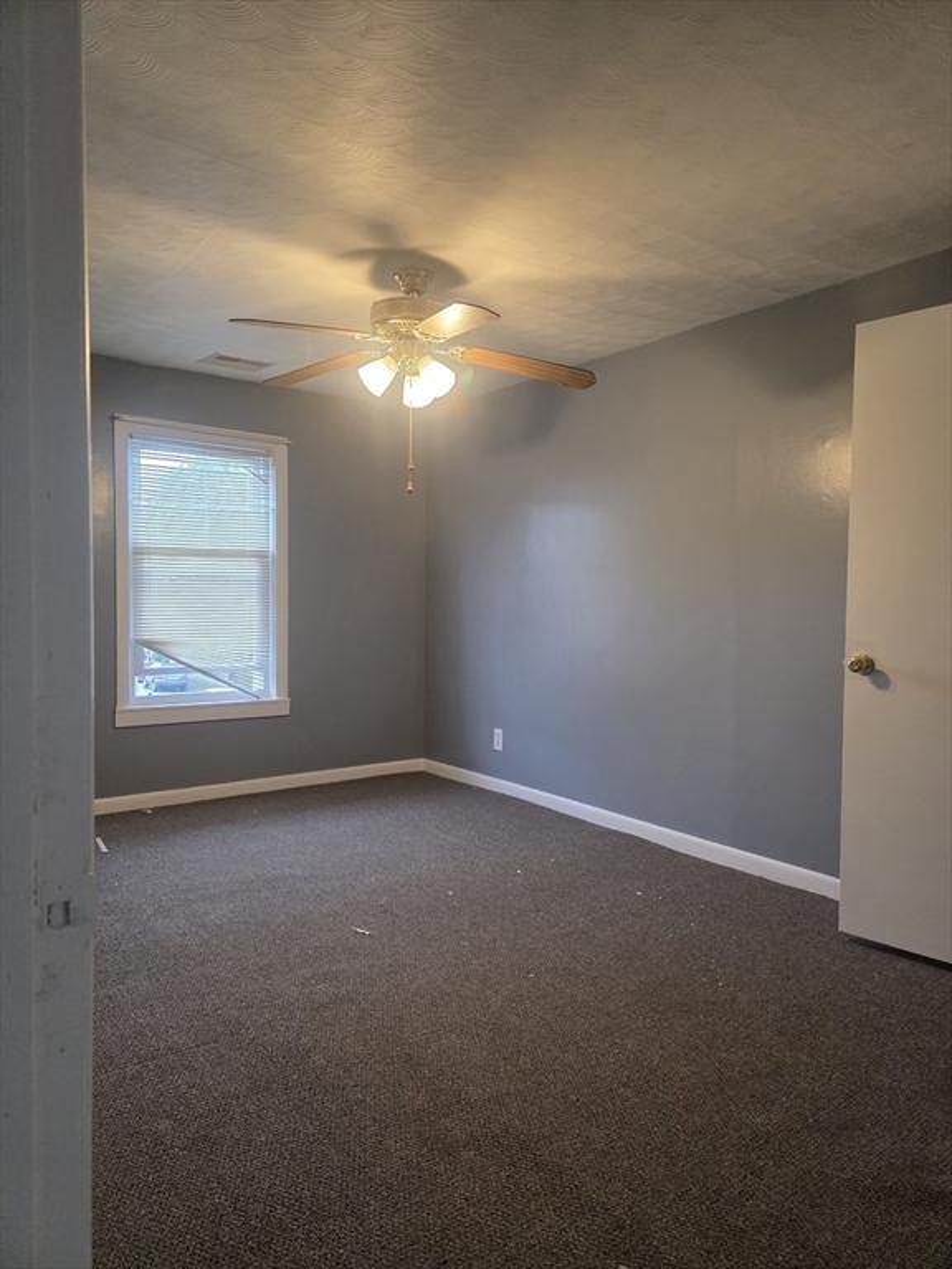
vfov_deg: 73.9
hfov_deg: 58.9
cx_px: 476
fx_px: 843
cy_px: 634
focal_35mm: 23
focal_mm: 6.3
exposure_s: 1/120
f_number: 1.7
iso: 400
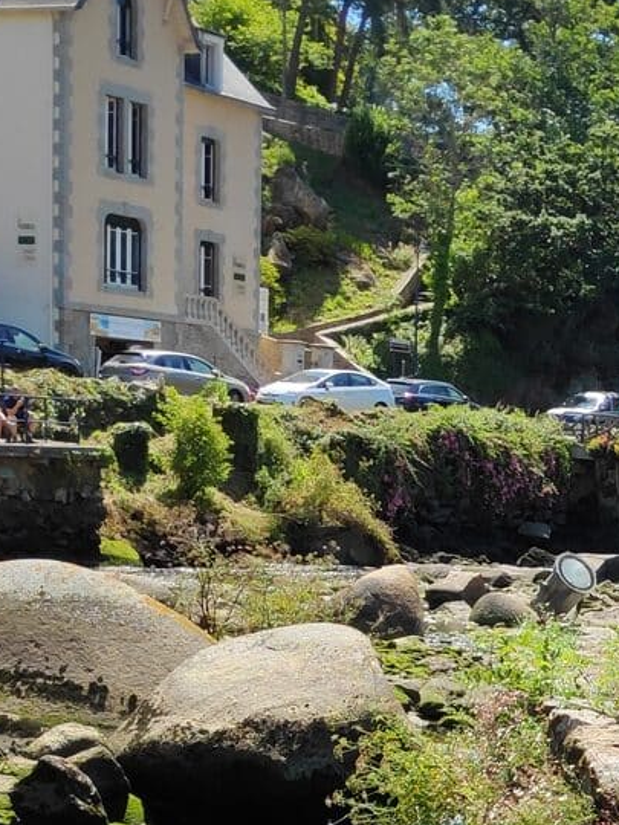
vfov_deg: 29.2
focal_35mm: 63
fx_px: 1502
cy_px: 772
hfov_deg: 21.5
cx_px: 758
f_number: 1.9
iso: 100
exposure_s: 1/1871
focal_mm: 3.94
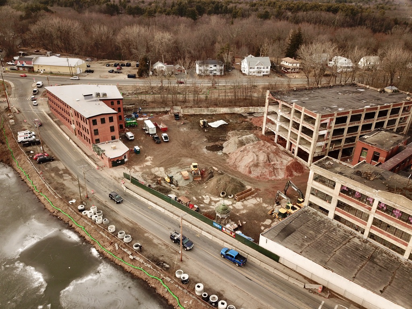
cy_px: 154
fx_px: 309
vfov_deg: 53.1
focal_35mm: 26
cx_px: 206
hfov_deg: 67.3
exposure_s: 1/400
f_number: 2.2
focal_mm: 4.73
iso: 100
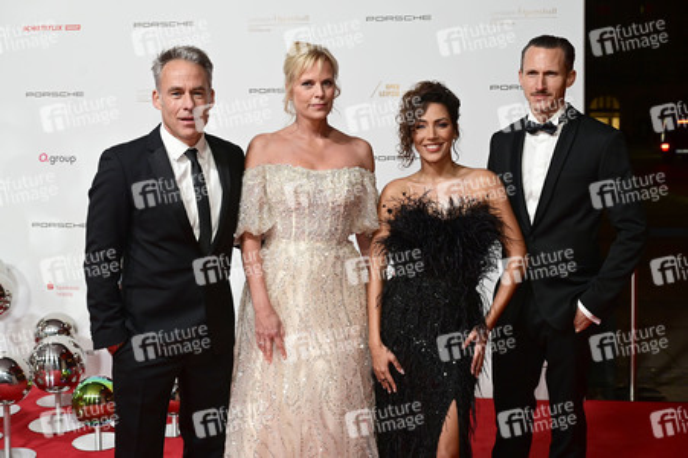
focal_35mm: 40
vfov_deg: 33.4
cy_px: 229
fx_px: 764
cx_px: 344
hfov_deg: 48.5
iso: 1600
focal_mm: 40
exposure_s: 1/200
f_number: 5
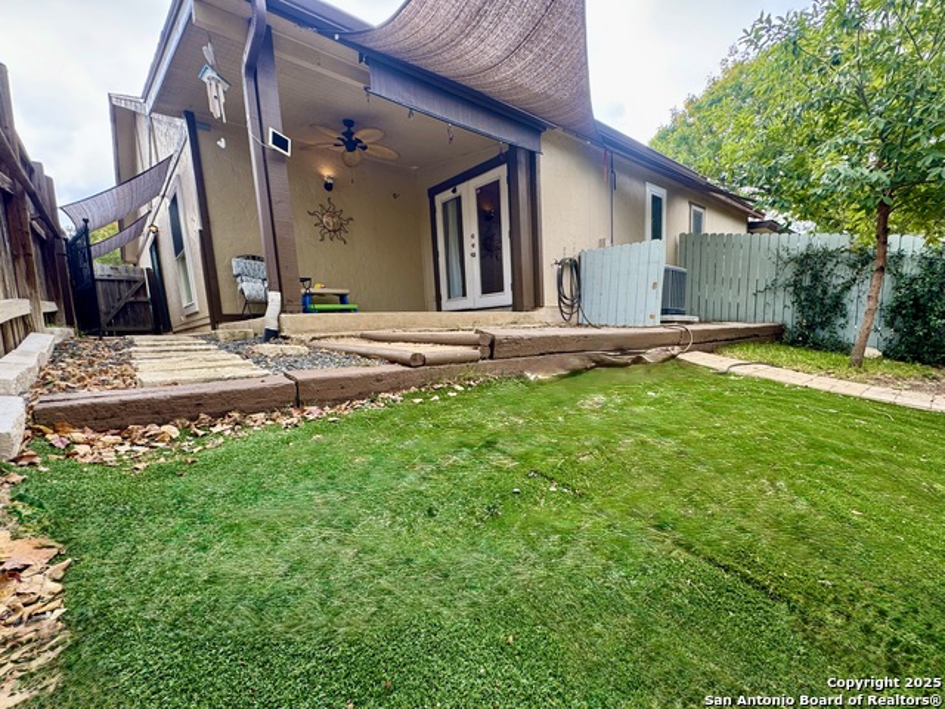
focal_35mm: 14
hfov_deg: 102.1
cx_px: 472
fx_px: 382
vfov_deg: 85.7
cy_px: 354
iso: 40
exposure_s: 1/173
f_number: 2.2
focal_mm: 2.22
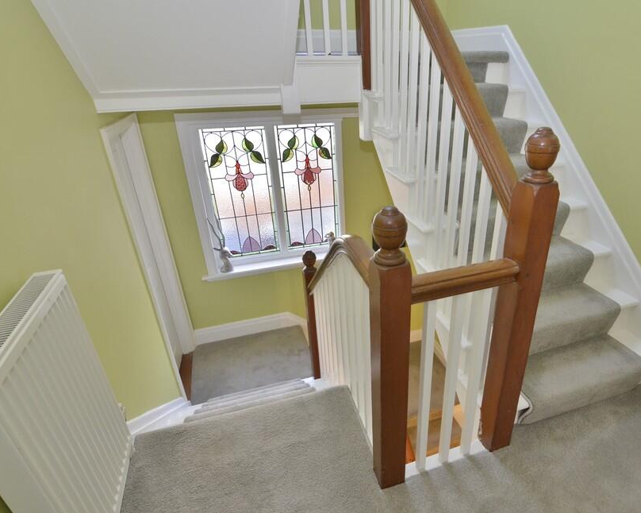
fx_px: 372
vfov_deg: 69.2
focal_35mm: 20
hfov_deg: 80.9
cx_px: 373
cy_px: 256
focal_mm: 11
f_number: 5.6
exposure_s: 1/60
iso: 720
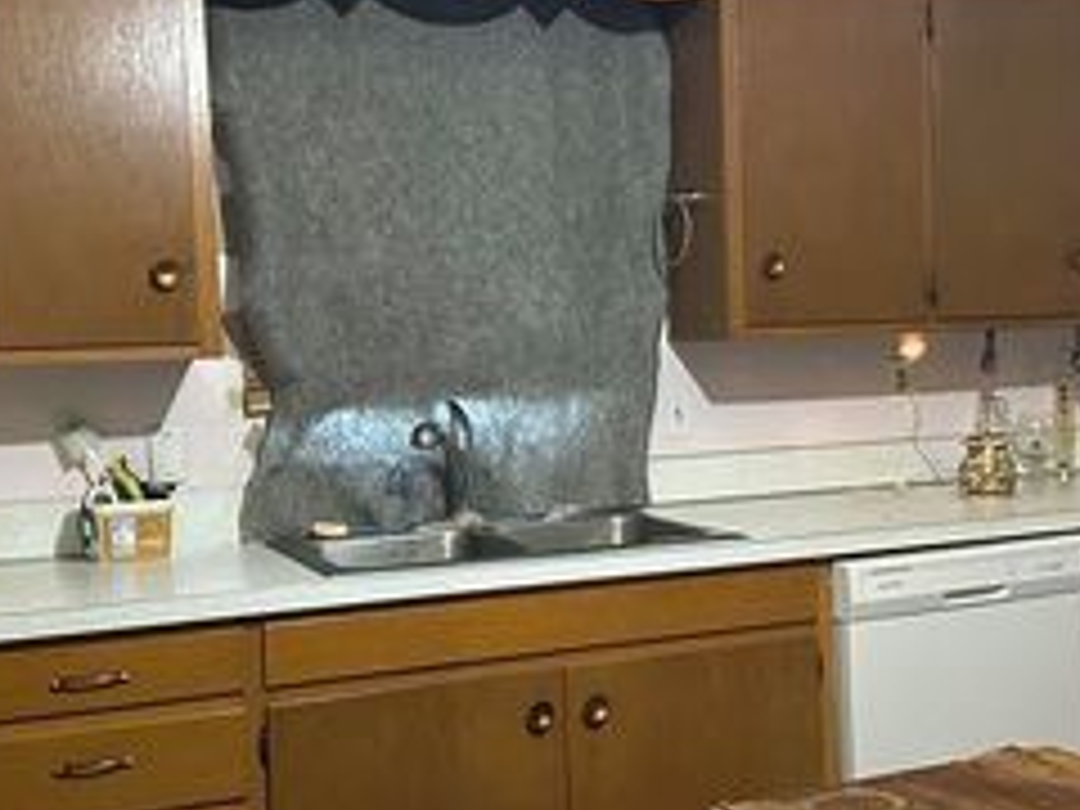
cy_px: 430
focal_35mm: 50
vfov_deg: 29.1
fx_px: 1560
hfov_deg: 38.1
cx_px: 634
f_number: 1.78
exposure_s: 1/40
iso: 800
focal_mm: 6.86
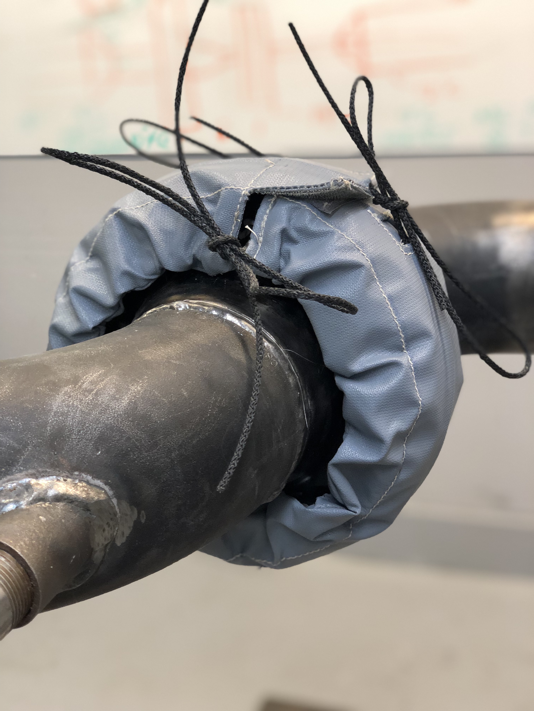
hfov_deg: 28.0
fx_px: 1070
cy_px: 356
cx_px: 267
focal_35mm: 52
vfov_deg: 36.8
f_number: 2.4
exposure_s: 1/42
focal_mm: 6
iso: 64
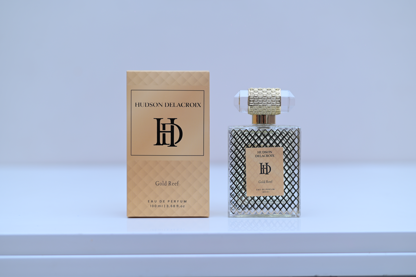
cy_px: 138
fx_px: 577
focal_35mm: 50
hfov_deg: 39.6
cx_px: 208
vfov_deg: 27.0
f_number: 2.8
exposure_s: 1/200
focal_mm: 50
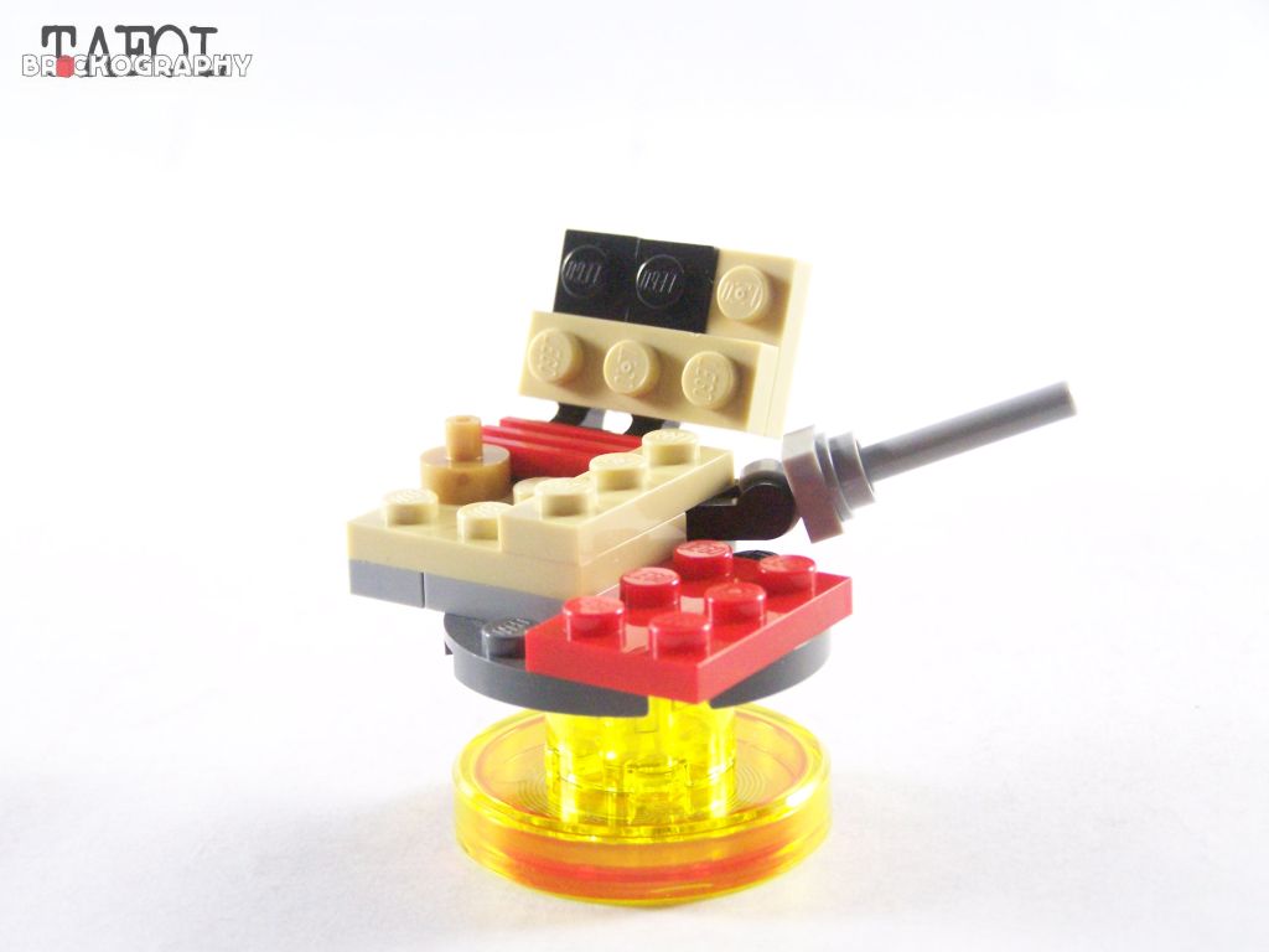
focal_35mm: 82
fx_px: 3006
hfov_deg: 23.8
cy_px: 476
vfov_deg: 18.0
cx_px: 634
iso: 400
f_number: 3.2
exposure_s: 1/60
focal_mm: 13.7
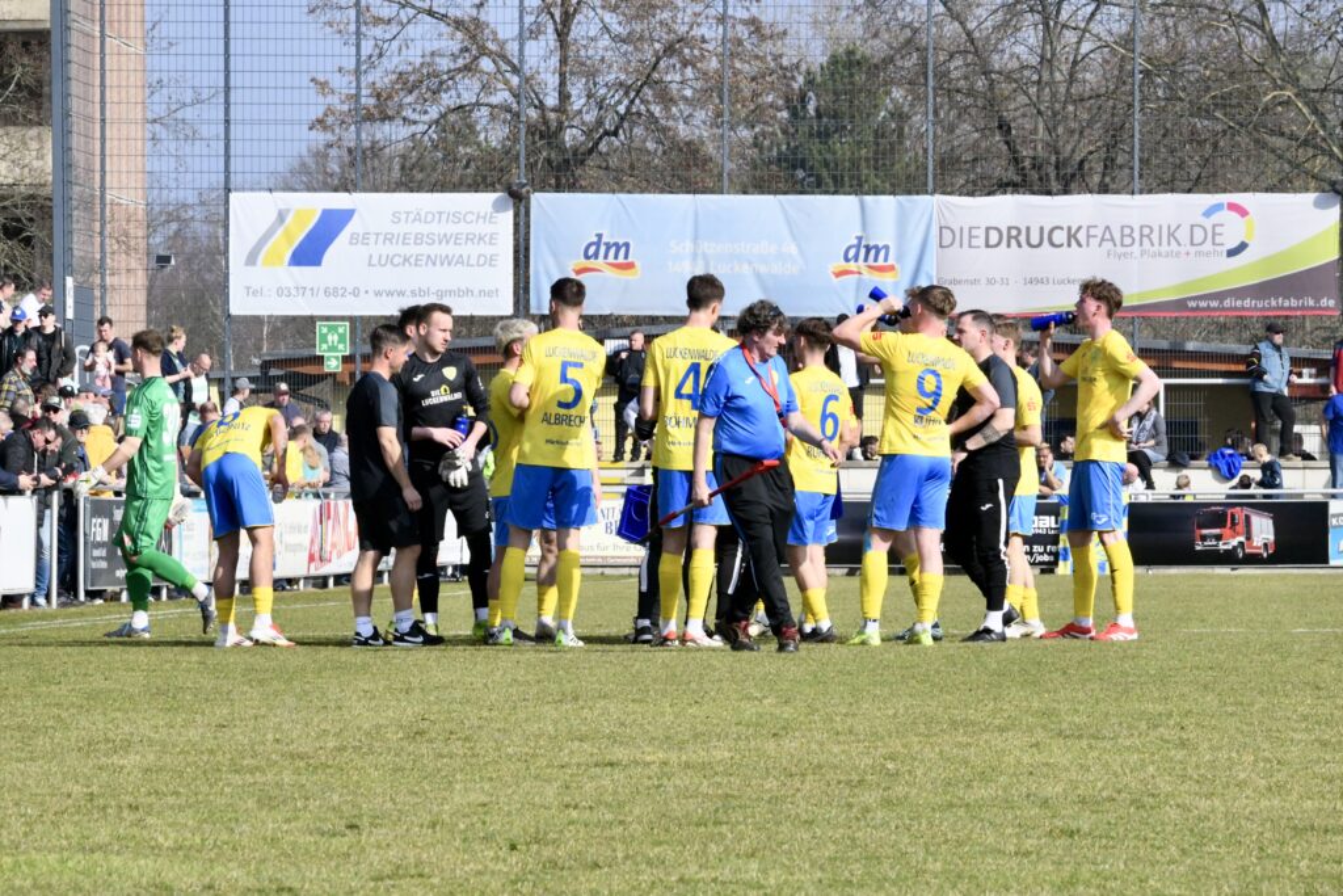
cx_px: 672
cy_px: 448
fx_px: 7462
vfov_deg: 6.9
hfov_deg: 10.3
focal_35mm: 200
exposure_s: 1/1600
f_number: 22
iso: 8000
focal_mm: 200
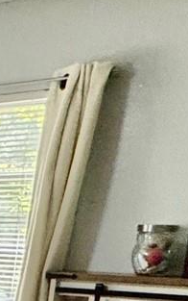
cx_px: -552
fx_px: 794
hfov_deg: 8.2
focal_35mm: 97
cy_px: 349
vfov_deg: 20.2
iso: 200
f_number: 2.2
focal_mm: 2.22
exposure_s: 1/60
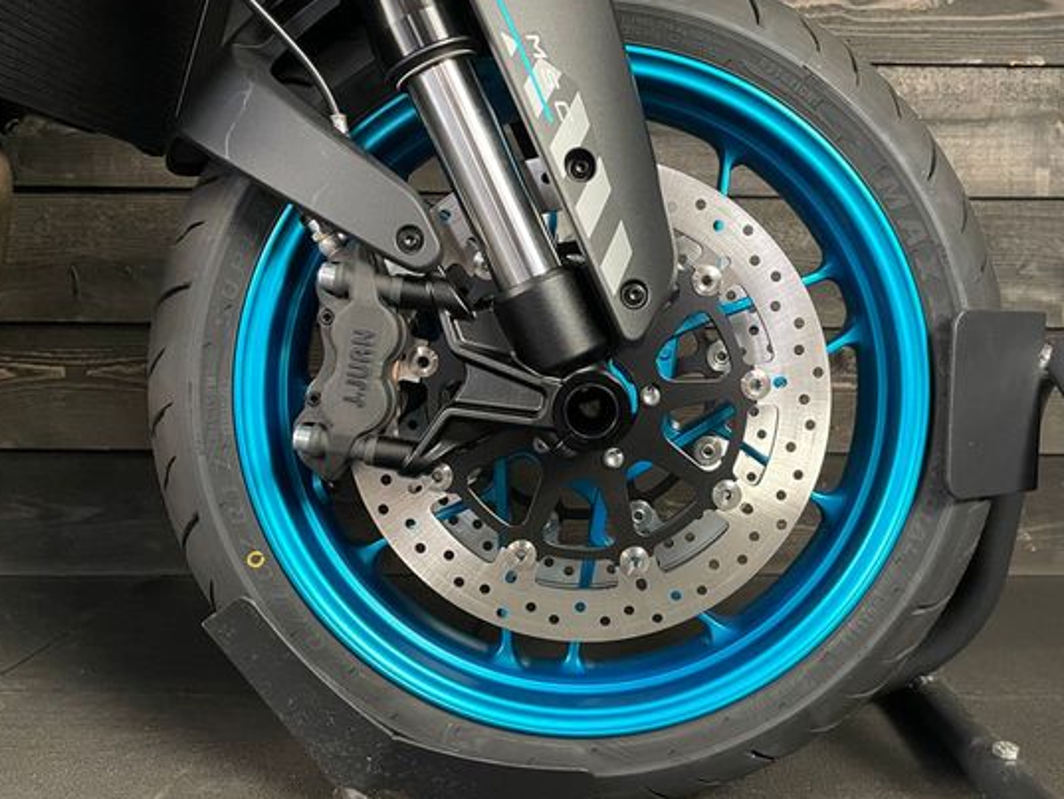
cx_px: 588
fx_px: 953
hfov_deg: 58.2
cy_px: 393
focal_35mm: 31
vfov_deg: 45.5
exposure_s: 1/33
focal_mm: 4.2
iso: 500
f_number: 1.6
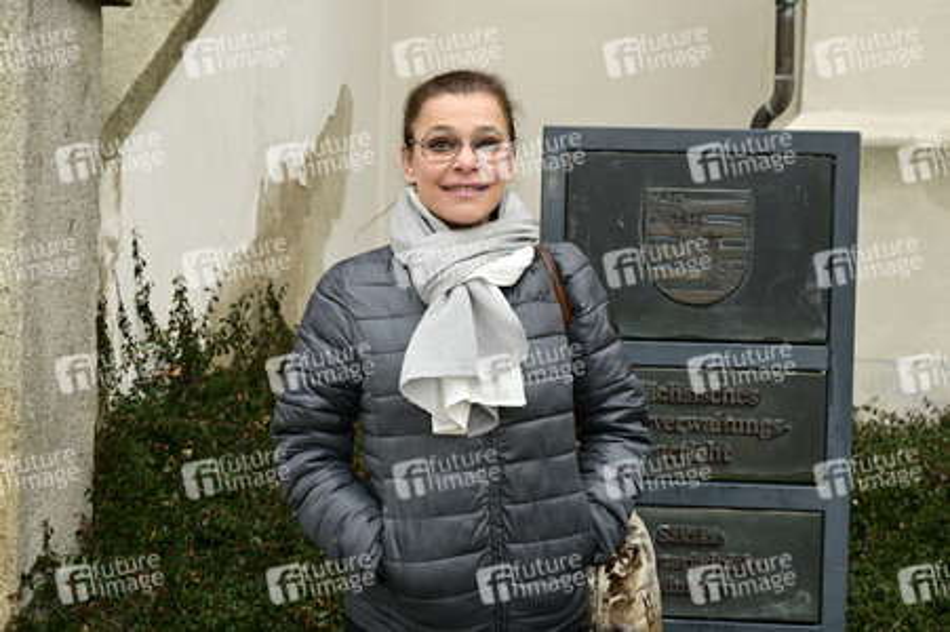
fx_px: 1160
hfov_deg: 44.5
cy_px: 316
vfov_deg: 30.5
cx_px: 475
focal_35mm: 44
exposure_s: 1/200
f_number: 6.3
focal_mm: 44
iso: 640
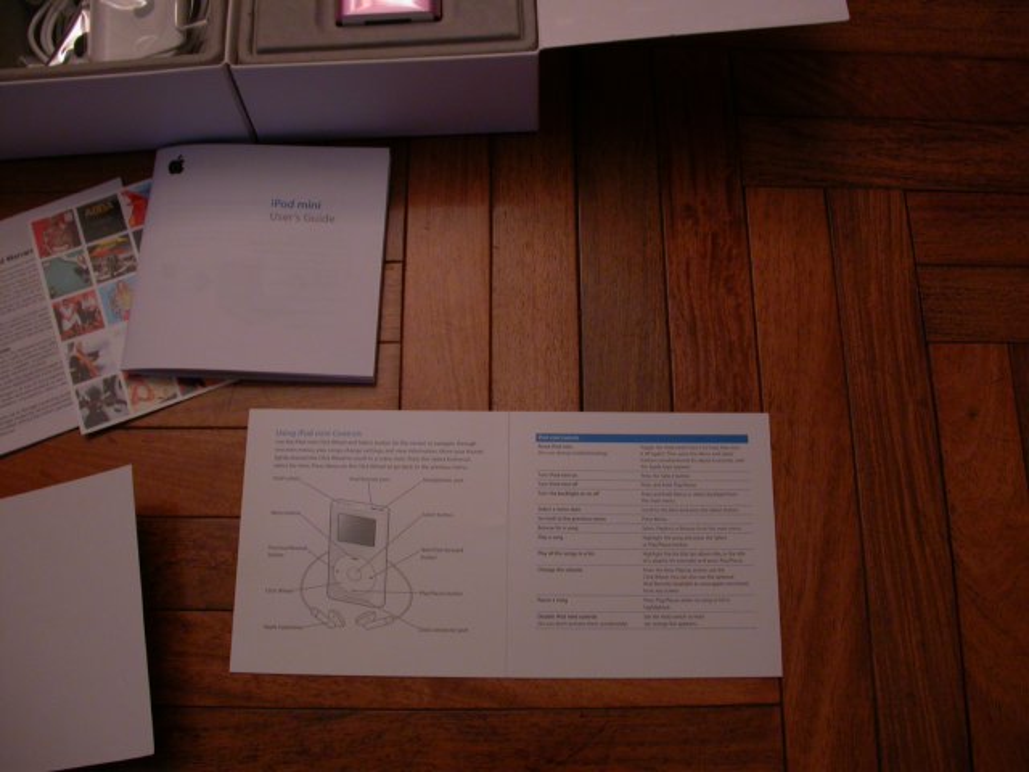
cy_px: 386
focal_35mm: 38
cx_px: 514
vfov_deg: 37.7
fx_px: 1130
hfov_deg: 49.0
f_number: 2.6
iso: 100
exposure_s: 1/14.7
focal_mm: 7.85
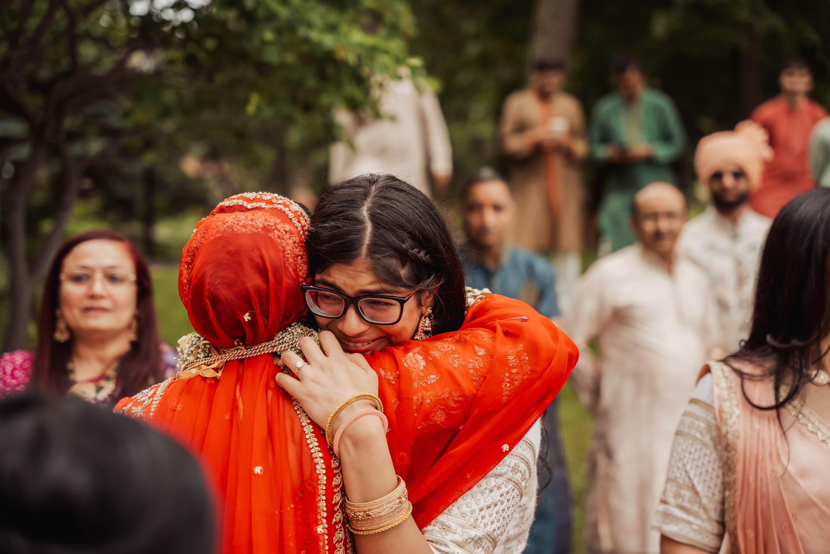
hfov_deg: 28.8
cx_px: 415
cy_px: 277
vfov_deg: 19.5
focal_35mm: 70
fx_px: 1614
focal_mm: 70
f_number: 2.8
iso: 100
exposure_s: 1/640
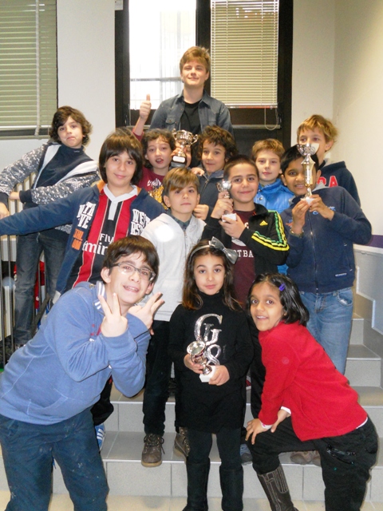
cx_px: 192
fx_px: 472
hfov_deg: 44.2
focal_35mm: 32
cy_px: 256
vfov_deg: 56.8
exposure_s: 1/25
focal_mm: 5.8
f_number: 3.5
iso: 400
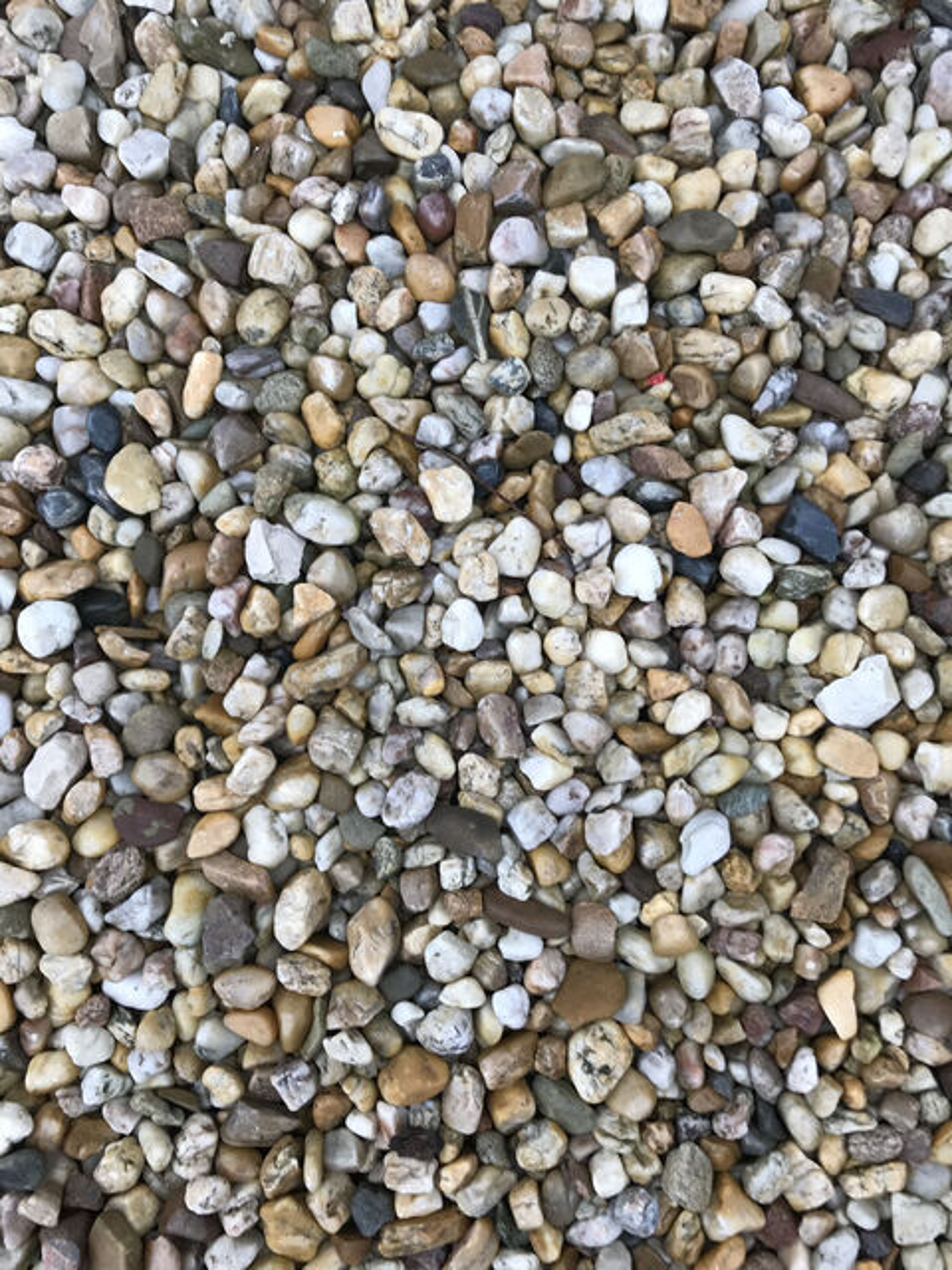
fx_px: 1027
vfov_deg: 63.4
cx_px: 476
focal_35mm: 28
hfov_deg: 49.7
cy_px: 635
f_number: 1.8
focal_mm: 3.99
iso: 25
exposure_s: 1/100
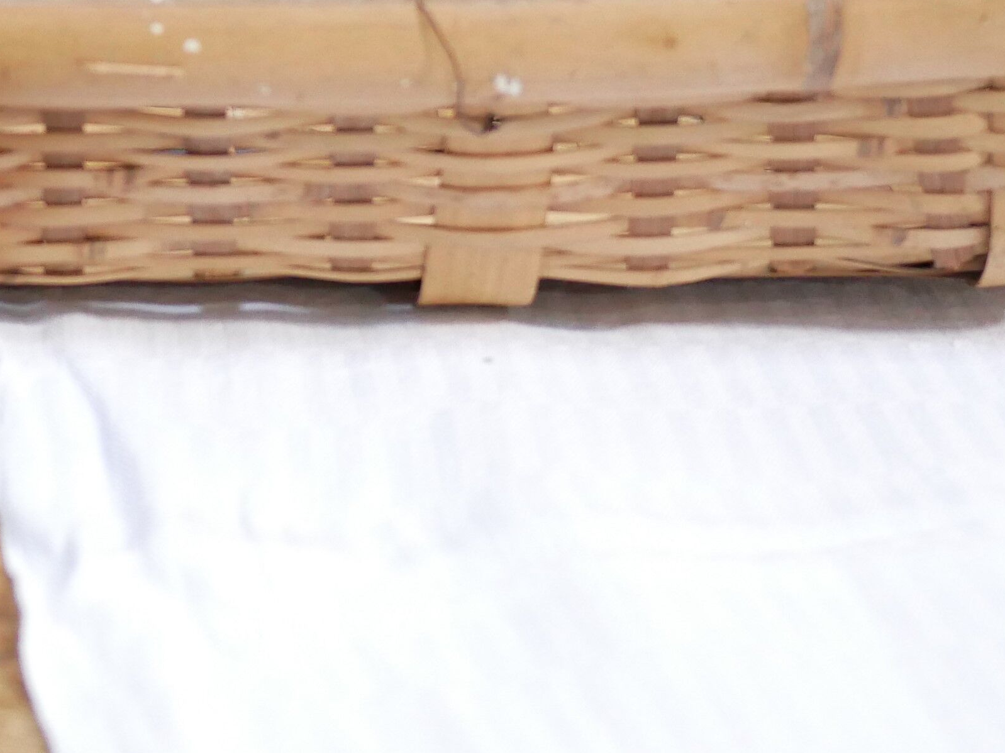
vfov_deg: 12.6
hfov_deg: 17.0
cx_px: 193
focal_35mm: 115
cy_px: -78
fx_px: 3338
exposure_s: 1/60
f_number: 1.7
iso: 1600
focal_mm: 20
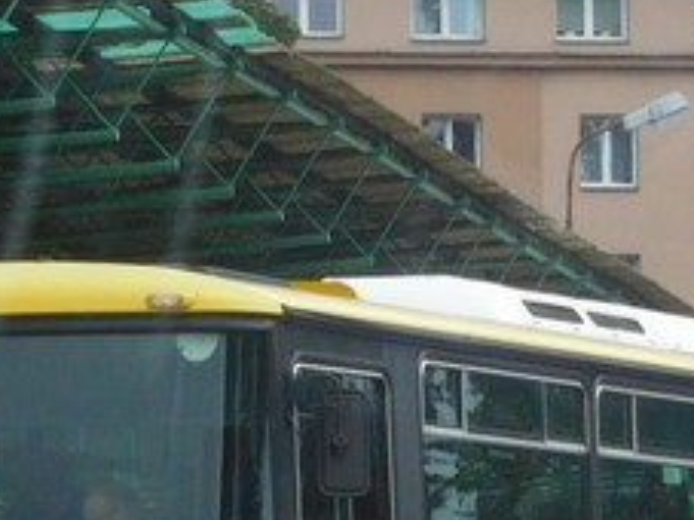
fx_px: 7154
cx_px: 404
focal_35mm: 357
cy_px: 362
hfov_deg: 5.6
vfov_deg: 4.2
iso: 220
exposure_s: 1/250
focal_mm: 16.1
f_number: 4.7
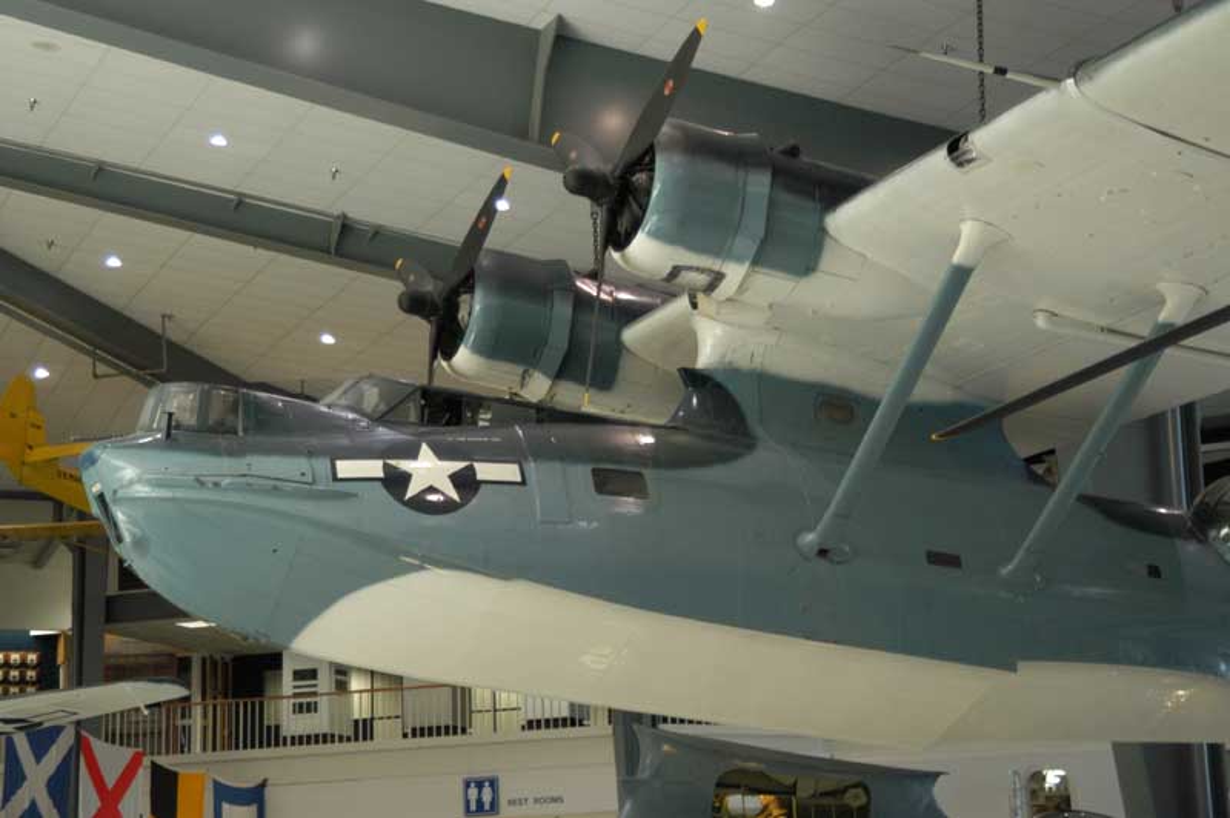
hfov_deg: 26.0
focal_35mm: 78
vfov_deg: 17.5
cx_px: 615
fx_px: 2663
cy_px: 409
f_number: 4.5
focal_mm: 52
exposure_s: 1/40
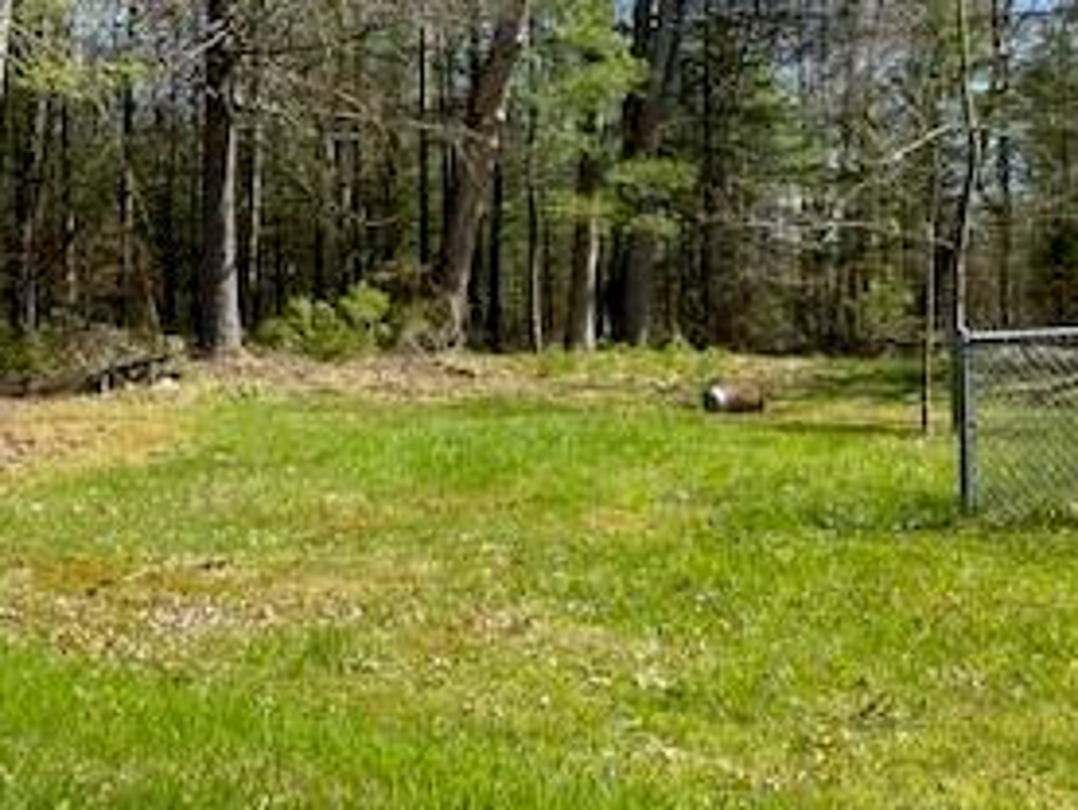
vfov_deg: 24.0
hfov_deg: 30.4
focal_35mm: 60
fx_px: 1869
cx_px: 54
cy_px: 156
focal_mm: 4.25
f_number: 1.8
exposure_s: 1/1147
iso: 32
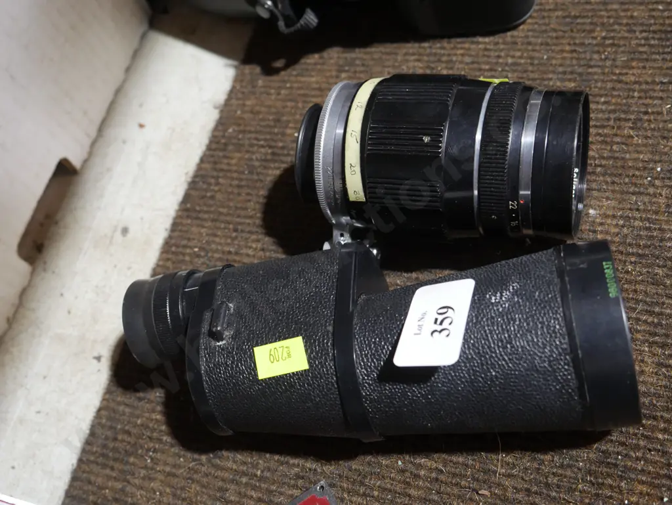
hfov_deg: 46.8
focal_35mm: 40
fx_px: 777
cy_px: 252
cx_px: 336
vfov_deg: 36.0
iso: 1000
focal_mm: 20
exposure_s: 1/60
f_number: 4.5
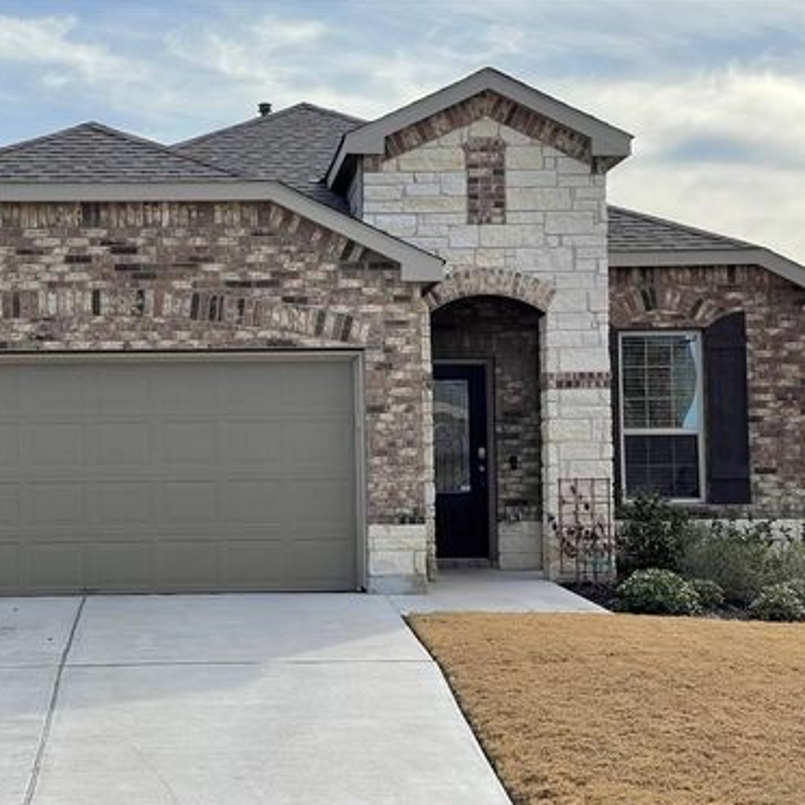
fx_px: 2000
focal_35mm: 76
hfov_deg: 22.7
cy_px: 404
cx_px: 301
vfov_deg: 22.8
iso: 20
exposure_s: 1/1357
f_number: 2.2
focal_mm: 7.5
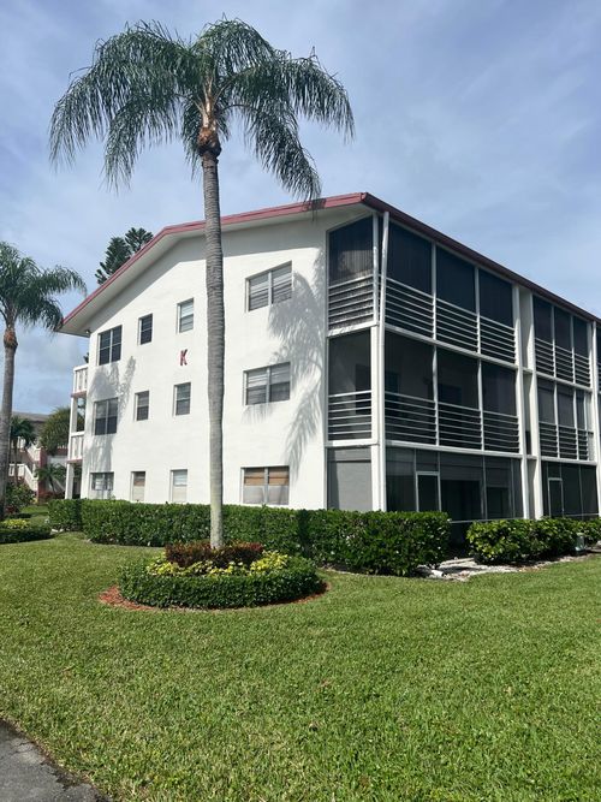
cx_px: 300
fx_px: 602
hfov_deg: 53.0
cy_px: 401
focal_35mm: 26
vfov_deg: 67.3
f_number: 1.5
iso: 50
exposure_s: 1/9434
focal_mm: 5.7
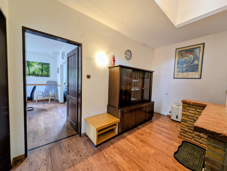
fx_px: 79
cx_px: 114
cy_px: 86
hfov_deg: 110.5
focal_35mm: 12
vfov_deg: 94.6
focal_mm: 2.23
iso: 82
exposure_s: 1/25
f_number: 1.95
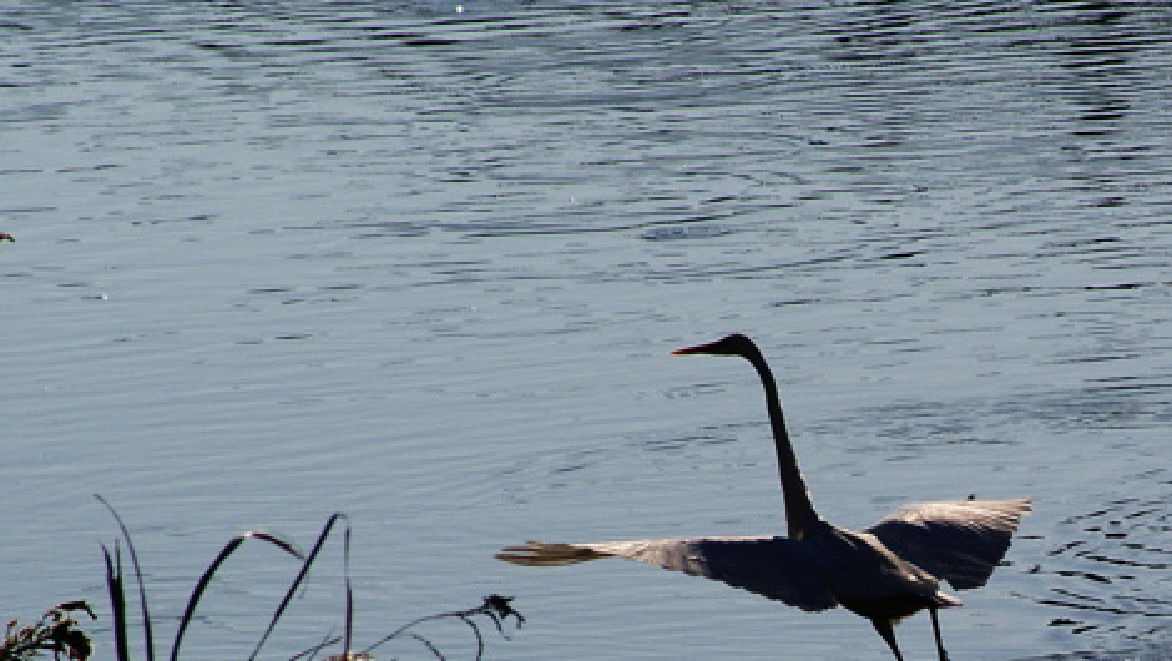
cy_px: 597
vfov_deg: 1.2
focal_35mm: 1027
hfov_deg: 2.1
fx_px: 31934
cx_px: 1015
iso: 400
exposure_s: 1/2500
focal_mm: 300
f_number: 13
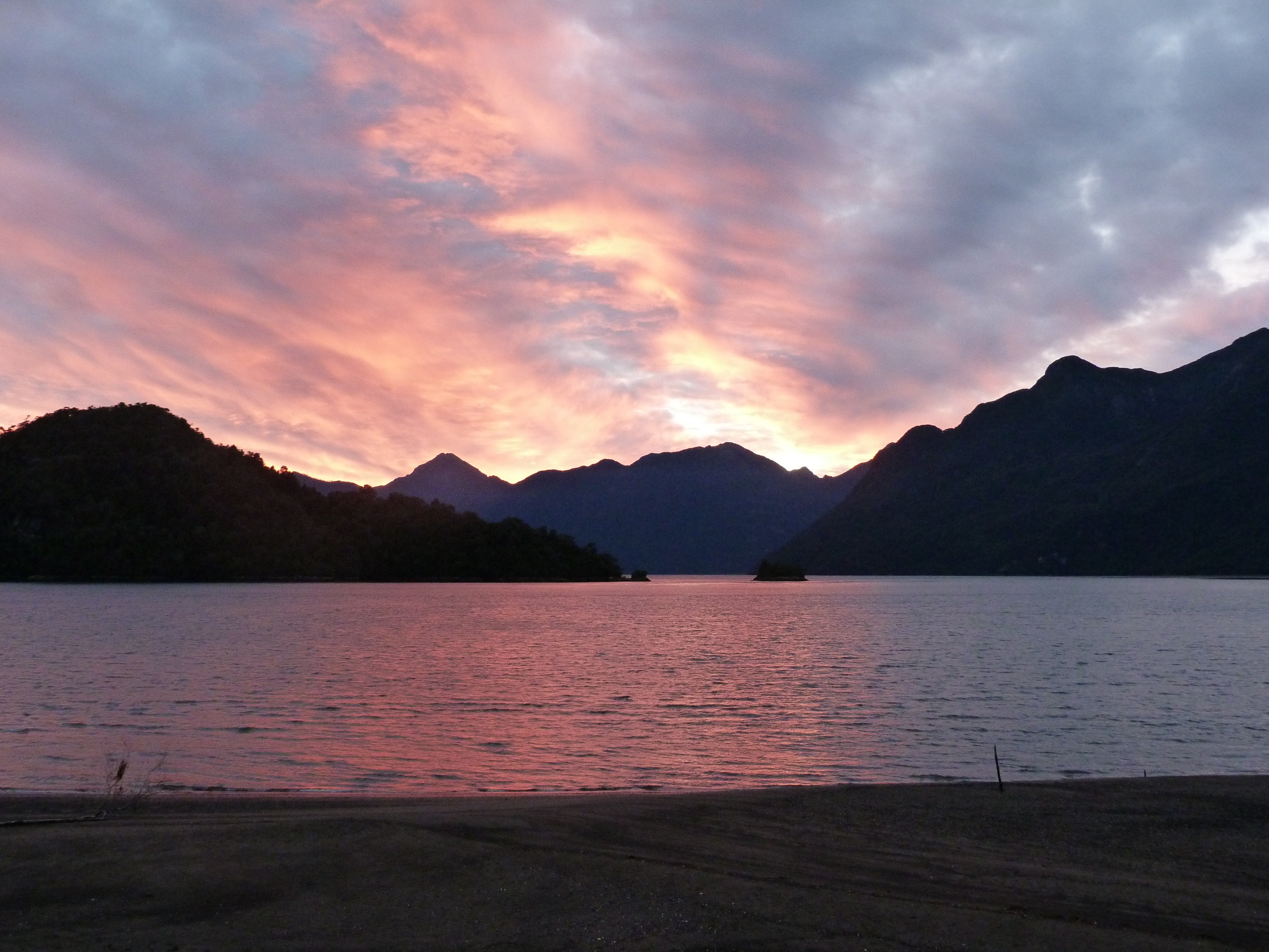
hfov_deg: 52.6
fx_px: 1283
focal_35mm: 35
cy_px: 476
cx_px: 634
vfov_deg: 40.7
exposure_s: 1/50
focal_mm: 6.3
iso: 400
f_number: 3.1
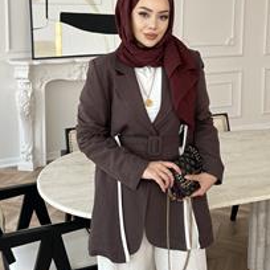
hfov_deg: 39.2
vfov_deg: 38.9
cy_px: 97
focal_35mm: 43
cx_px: 140
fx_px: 379
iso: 80
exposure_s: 1/121
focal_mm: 6.86
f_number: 1.78
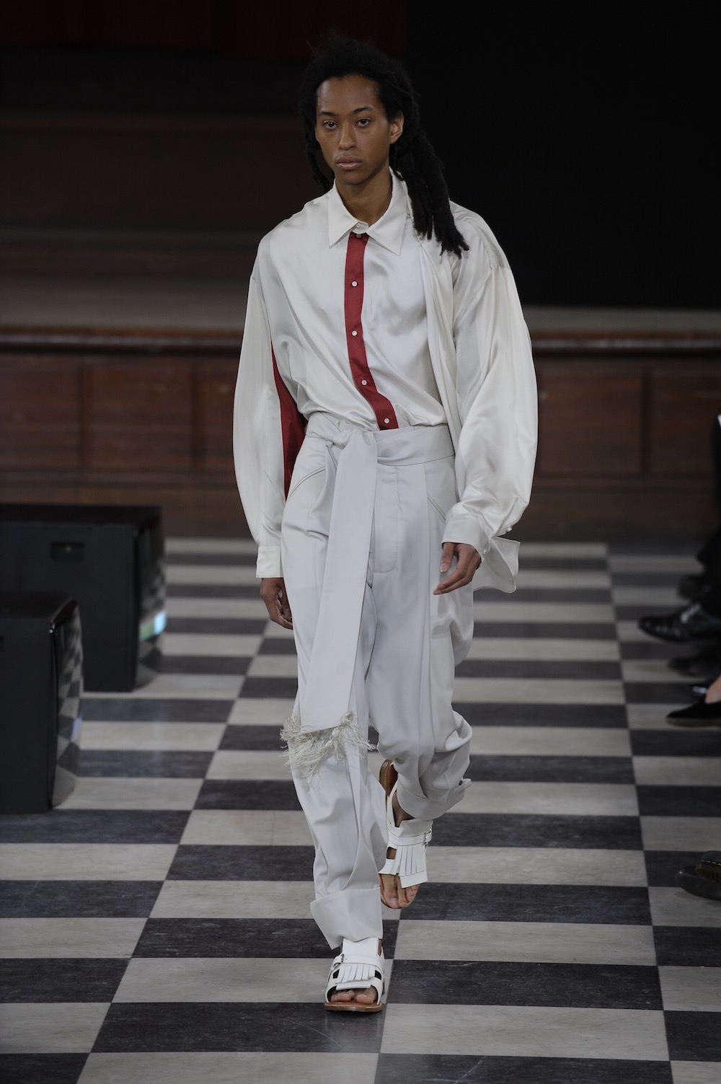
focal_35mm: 200
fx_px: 6016
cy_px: 542
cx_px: 360
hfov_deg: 6.9
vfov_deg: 10.3
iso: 1000
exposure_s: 1/500
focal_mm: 200
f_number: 4.5
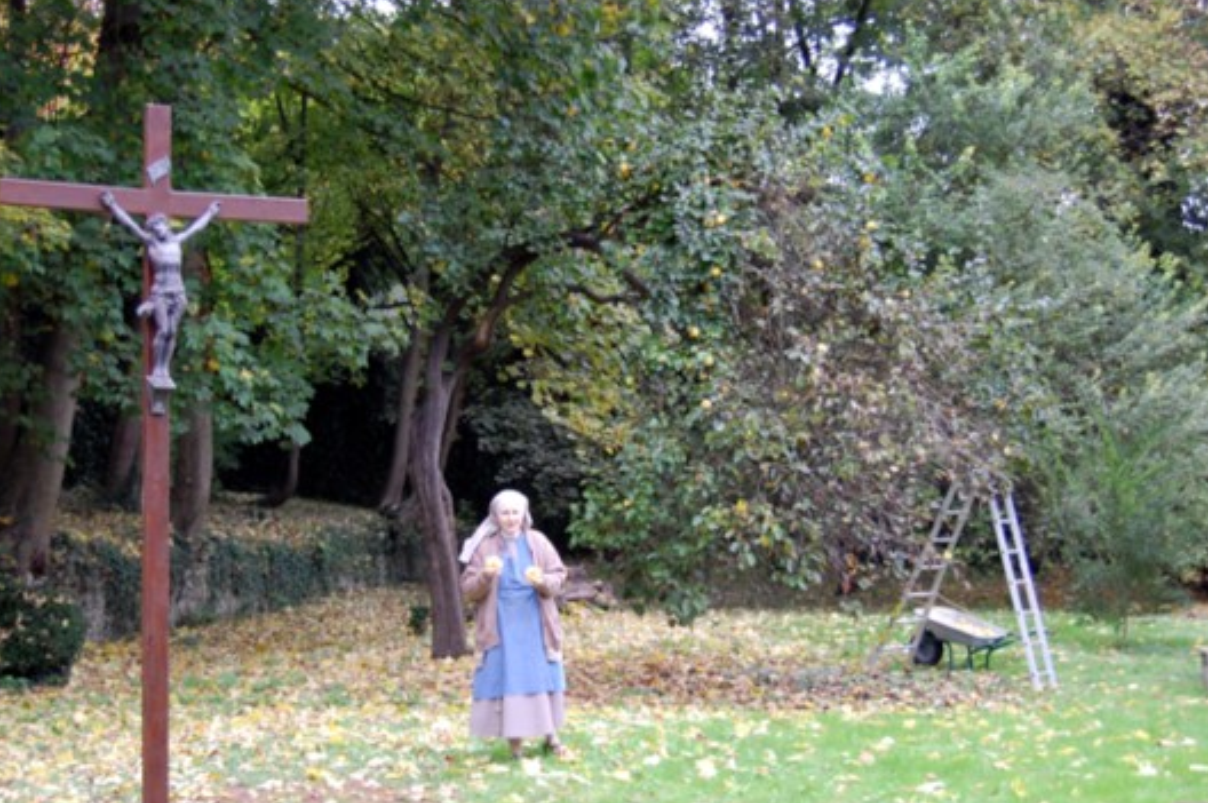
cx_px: 561
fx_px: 2166
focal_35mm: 65
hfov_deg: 31.1
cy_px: 426
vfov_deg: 21.0
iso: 450
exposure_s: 1/30
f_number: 4.8
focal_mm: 35
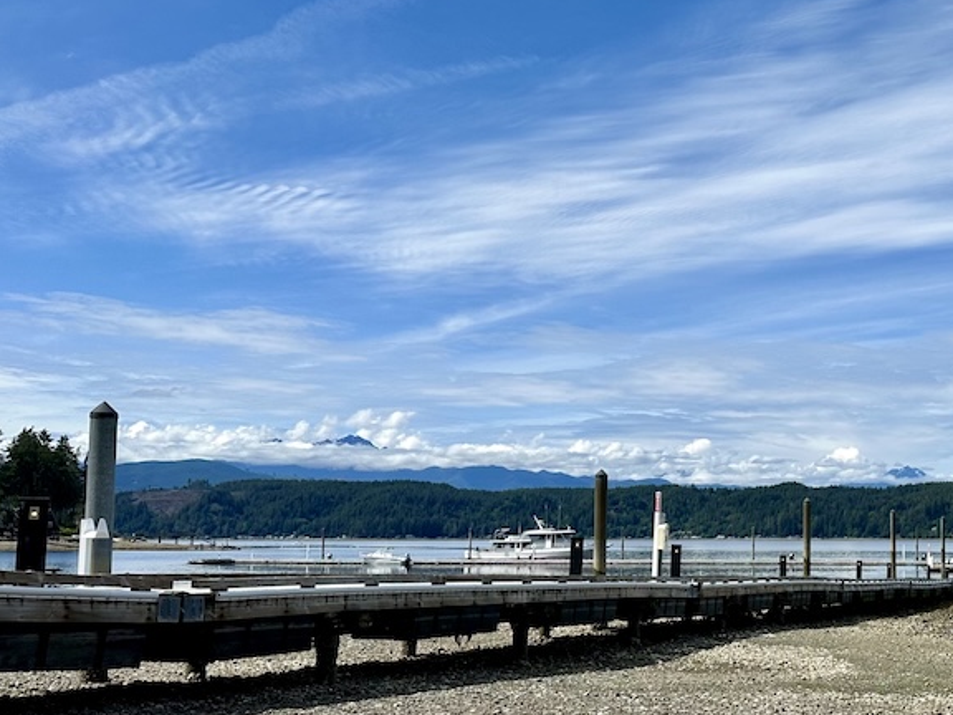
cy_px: 440
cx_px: 864
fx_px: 1239
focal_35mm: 45
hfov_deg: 39.0
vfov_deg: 32.1
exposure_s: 1/7576
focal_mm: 6.86
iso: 80
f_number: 1.78
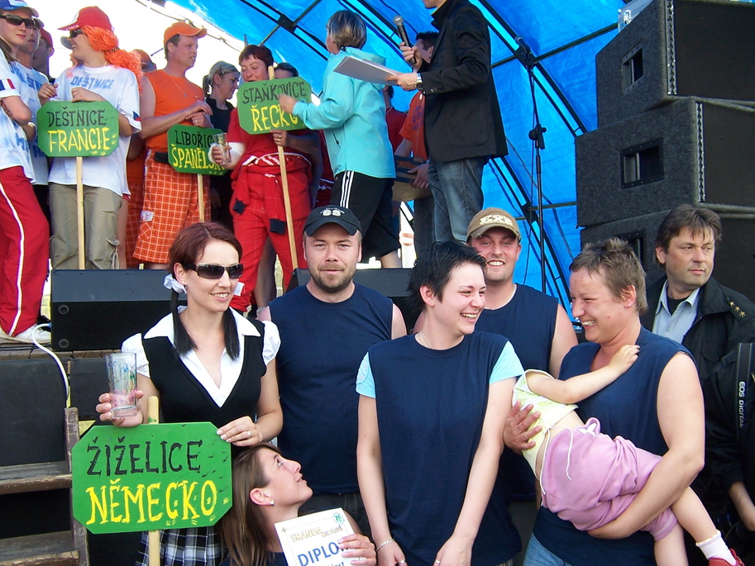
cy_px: 311
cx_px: 386
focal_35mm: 37
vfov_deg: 38.6
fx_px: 807
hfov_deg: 50.1
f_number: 3.4
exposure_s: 1/125
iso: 80
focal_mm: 5.5
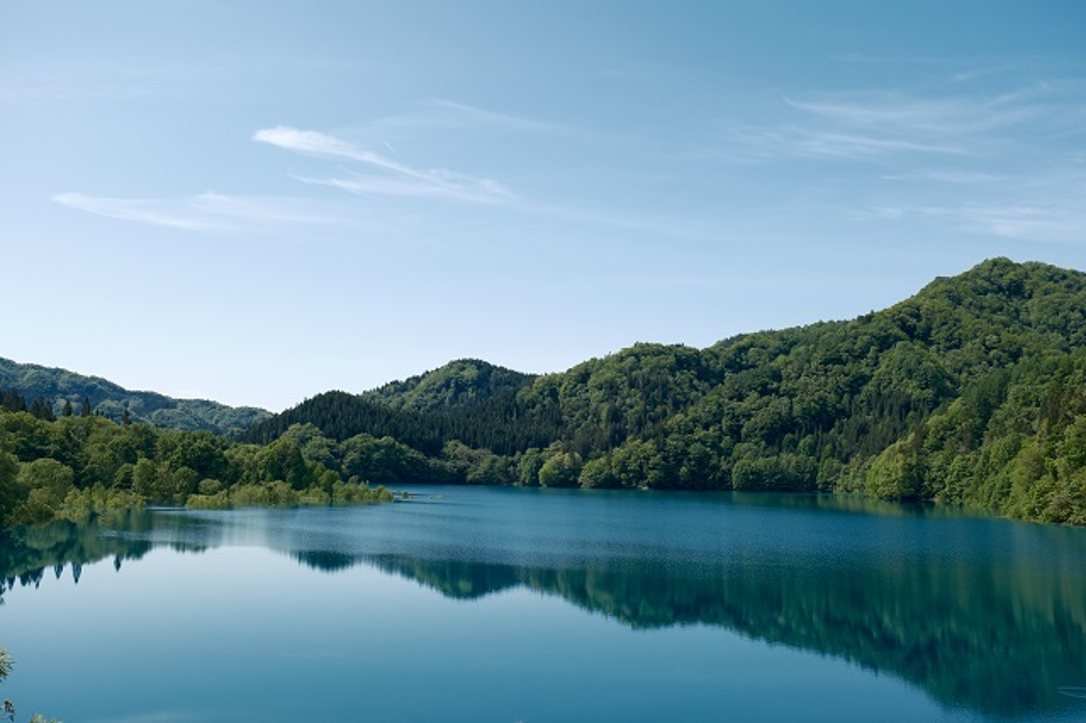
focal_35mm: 35
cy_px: 362
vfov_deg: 37.8
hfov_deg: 54.5
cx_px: 543
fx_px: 1055
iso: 125
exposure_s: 1/500
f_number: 4.5
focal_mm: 23.4
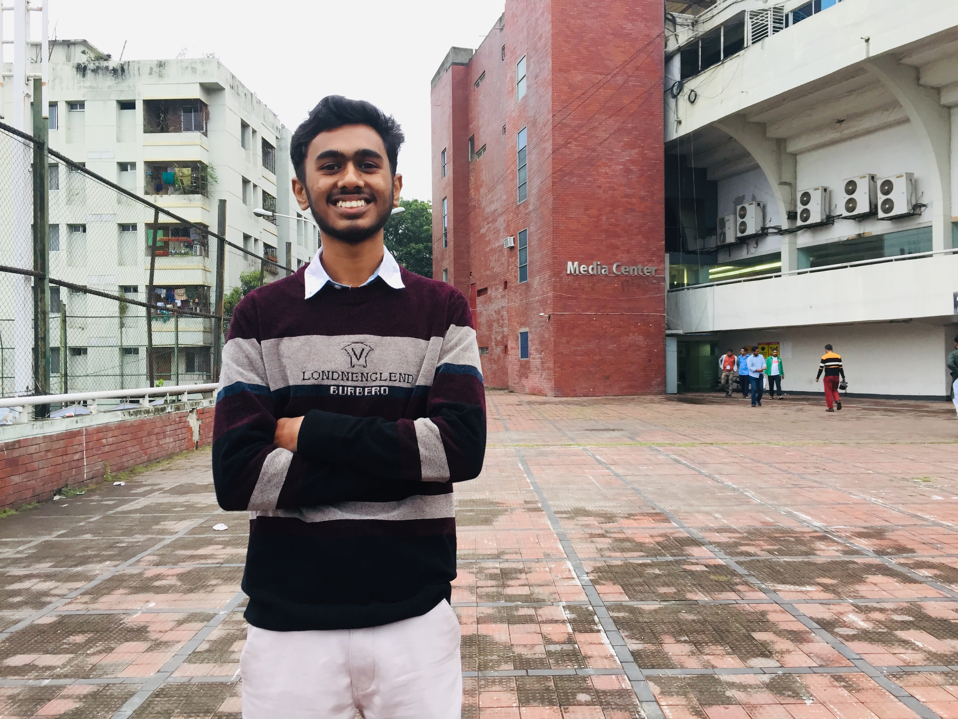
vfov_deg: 48.2
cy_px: 360
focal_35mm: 29
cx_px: 479
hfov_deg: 61.7
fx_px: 803
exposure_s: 1/33
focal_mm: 4.15
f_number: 2.2
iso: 32
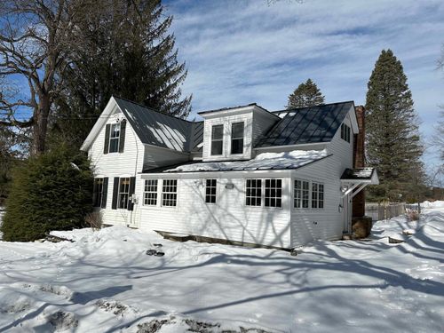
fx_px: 308
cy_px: 166
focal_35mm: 24
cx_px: 222
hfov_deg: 71.6
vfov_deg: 56.8
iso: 100
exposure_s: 1/18519
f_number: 1.78
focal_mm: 6.86
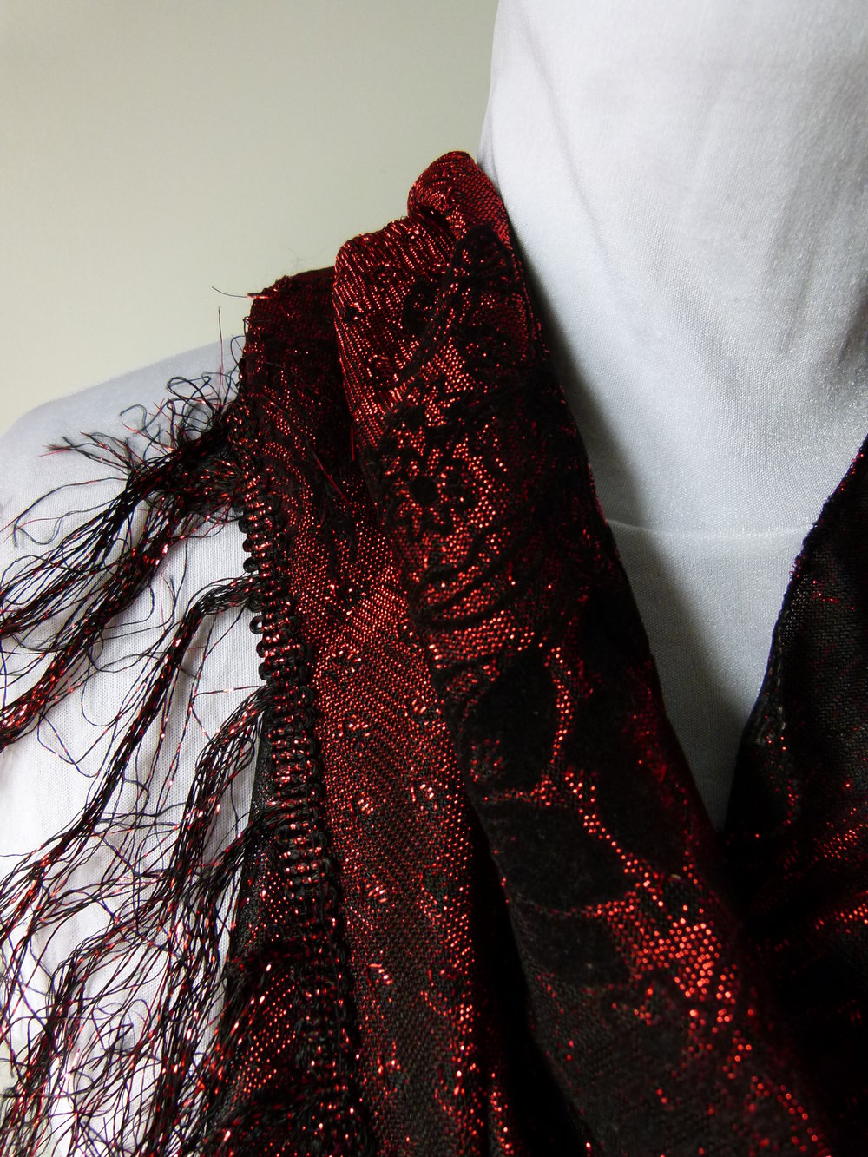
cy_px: 578
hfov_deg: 54.9
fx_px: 836
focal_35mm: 25
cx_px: 434
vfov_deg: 69.4
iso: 200
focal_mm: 4.5
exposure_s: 1/60
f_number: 2.8
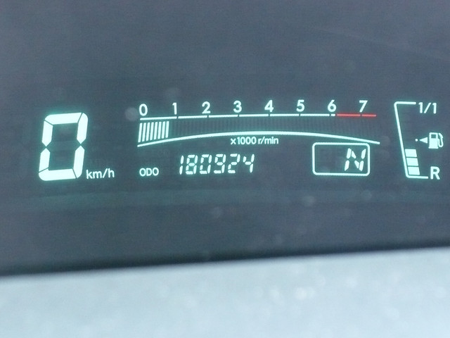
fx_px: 1157
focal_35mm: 89
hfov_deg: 22.0
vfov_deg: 16.6
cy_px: 169
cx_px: 225
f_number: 3.1
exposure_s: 1/30
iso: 400
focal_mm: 9.9
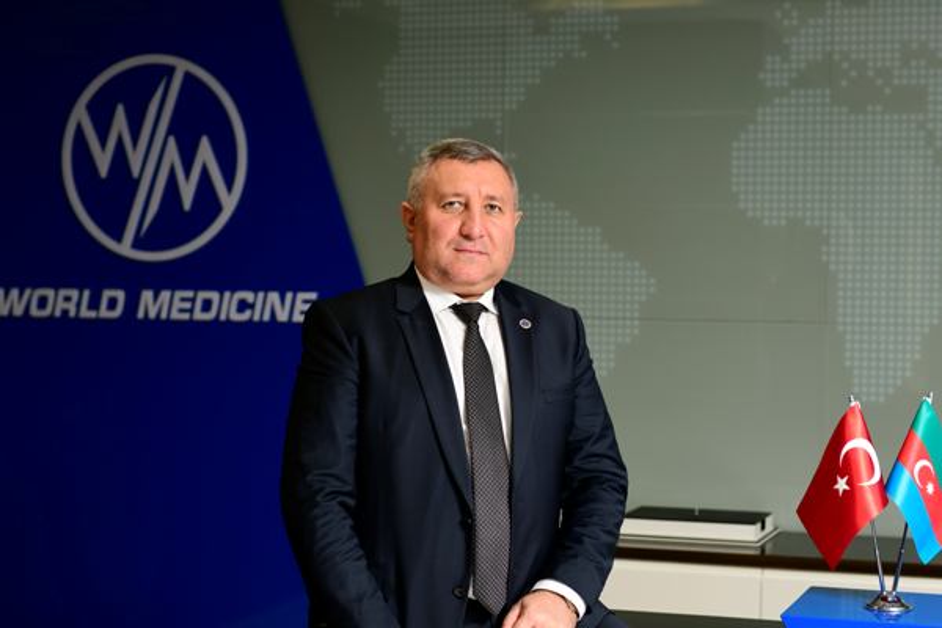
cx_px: 471
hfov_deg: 32.4
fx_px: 1622
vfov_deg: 21.9
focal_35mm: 62
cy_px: 314
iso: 320
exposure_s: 1/80
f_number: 2.8
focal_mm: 62
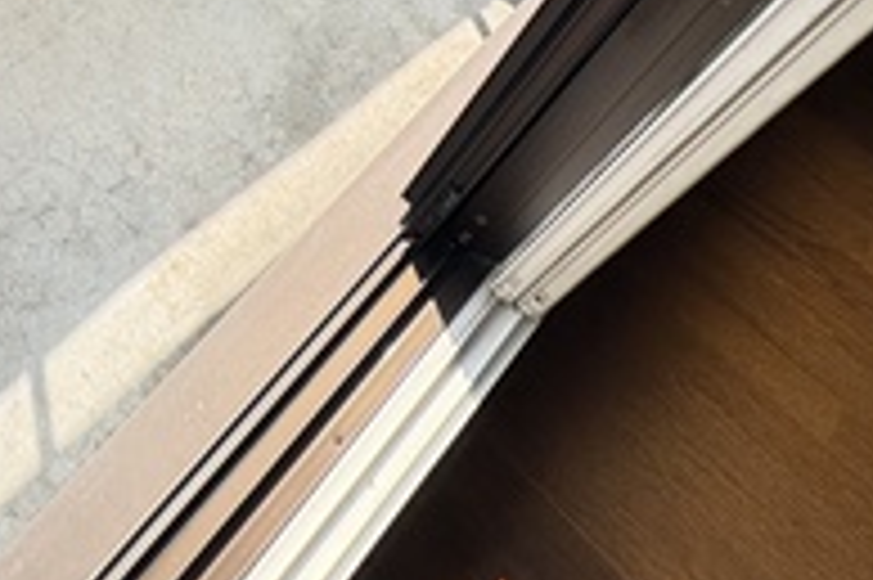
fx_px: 1018
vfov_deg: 23.4
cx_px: -104
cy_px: -351
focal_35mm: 42
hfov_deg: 38.0
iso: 50
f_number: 2.2
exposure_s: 1/356
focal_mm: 2.22
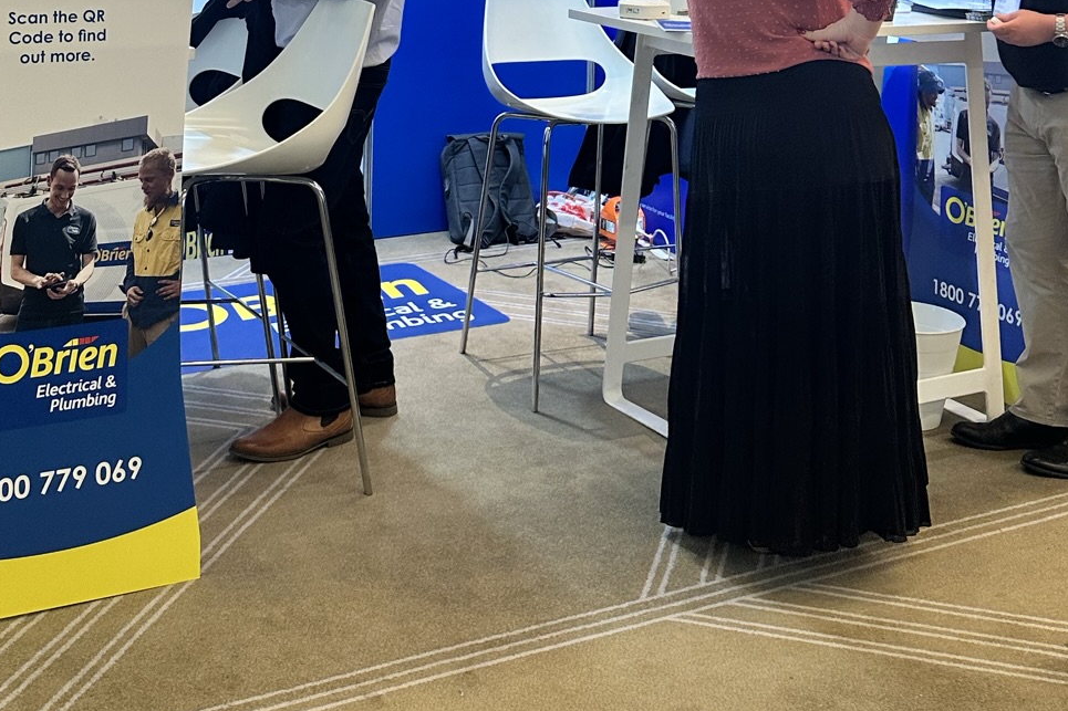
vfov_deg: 23.4
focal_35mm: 53
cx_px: 469
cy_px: -128
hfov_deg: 37.5
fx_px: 1572
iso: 160
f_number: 1.78
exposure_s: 1/100
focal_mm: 6.86
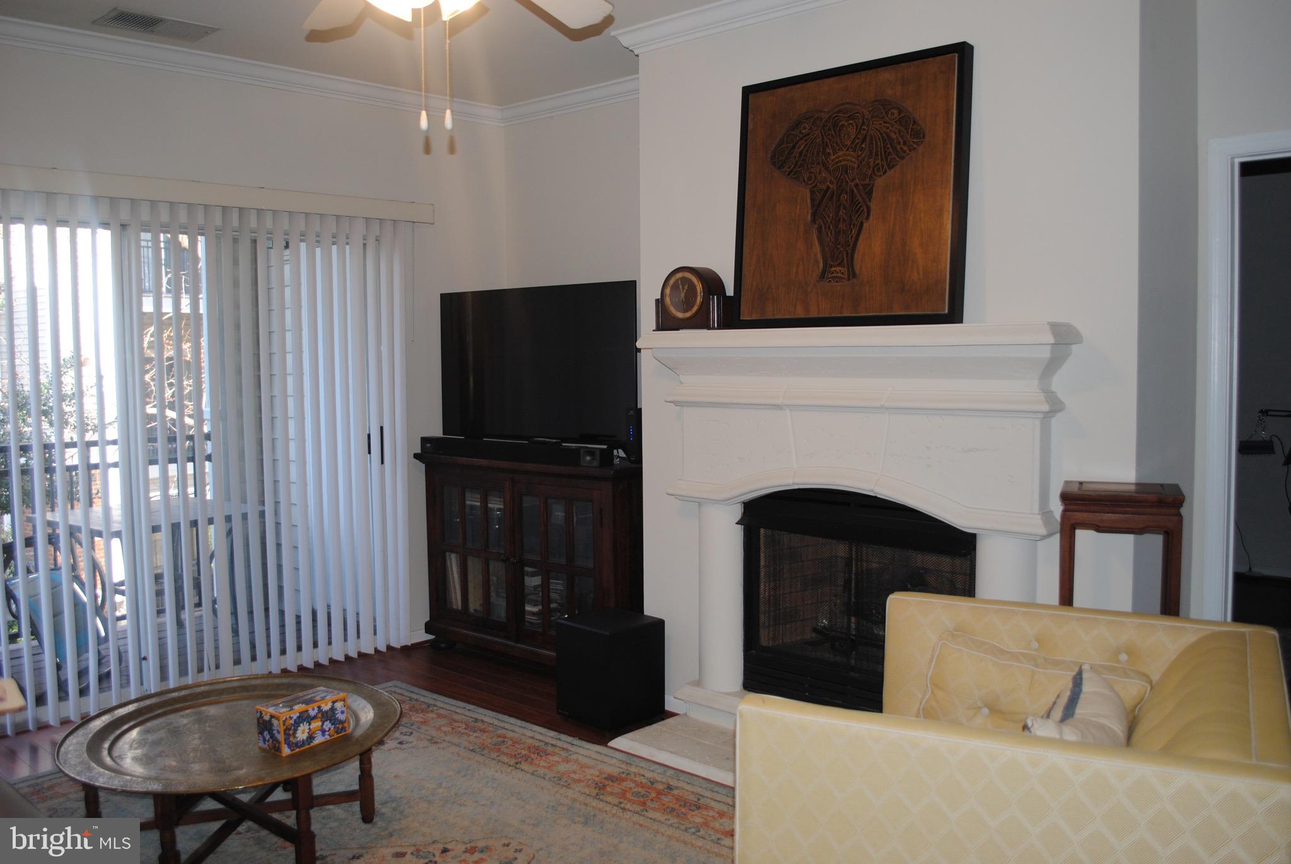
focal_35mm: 30
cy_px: 432
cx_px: 646
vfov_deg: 43.7
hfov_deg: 61.9
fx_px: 1077
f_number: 3.8
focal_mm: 20
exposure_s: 1/60
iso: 200
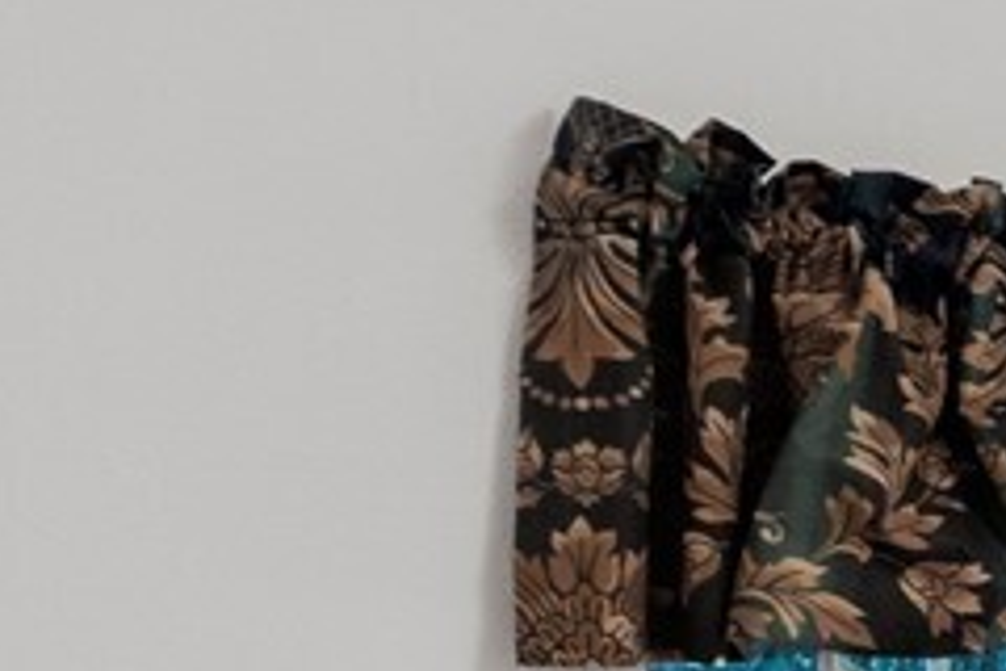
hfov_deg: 11.0
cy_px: 1103
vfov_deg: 12.1
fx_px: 2962
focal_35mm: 106
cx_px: 3121
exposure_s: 1/1.67
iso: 400
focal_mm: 10
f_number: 8
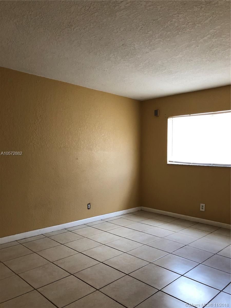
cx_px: 116
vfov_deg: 63.4
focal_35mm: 28
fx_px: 249
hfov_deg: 49.7
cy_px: 154
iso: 40
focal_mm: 4
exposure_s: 1/30
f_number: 1.8
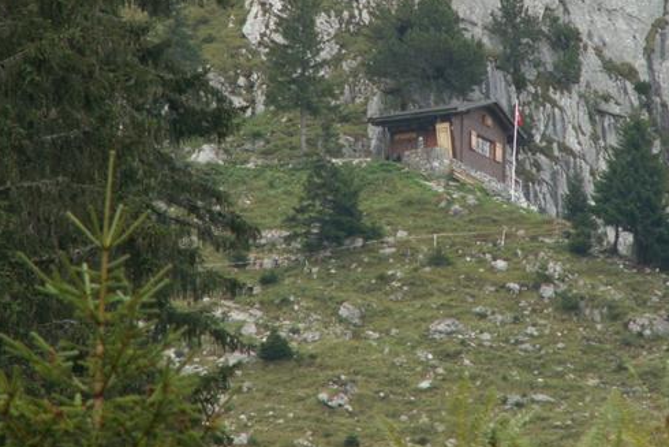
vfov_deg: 3.0
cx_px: 410
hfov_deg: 4.5
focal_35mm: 462
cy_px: 126
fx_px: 8588
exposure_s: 1/100
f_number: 4.5
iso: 50
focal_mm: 56.33
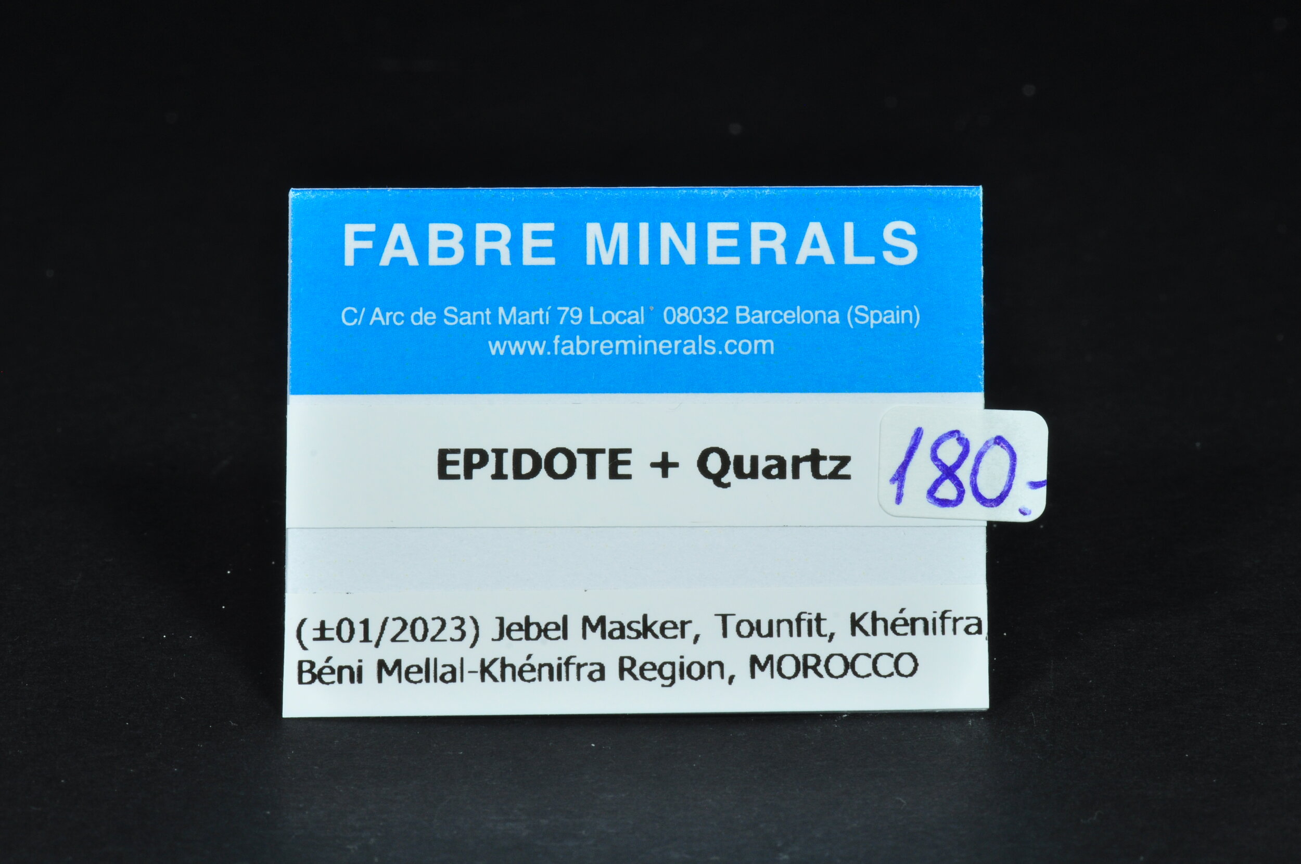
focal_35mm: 90
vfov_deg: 15.1
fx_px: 3248
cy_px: 432
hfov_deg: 22.6
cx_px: 650
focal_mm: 60
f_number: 25
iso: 250
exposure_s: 1/2.5
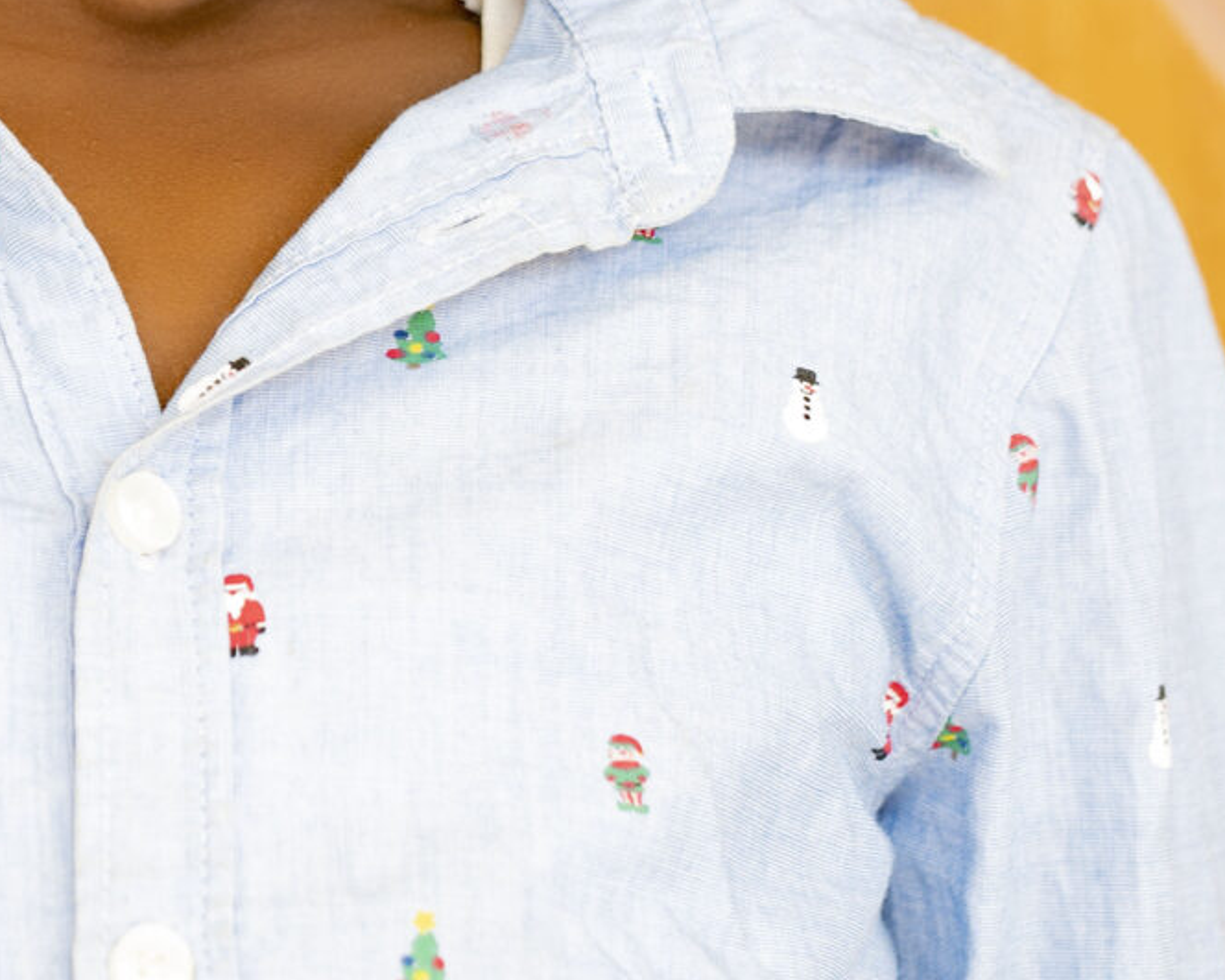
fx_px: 16929
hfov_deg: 4.1
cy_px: 227
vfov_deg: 3.3
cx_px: 165
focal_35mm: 467
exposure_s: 1/60
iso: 160
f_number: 3.5
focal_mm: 129
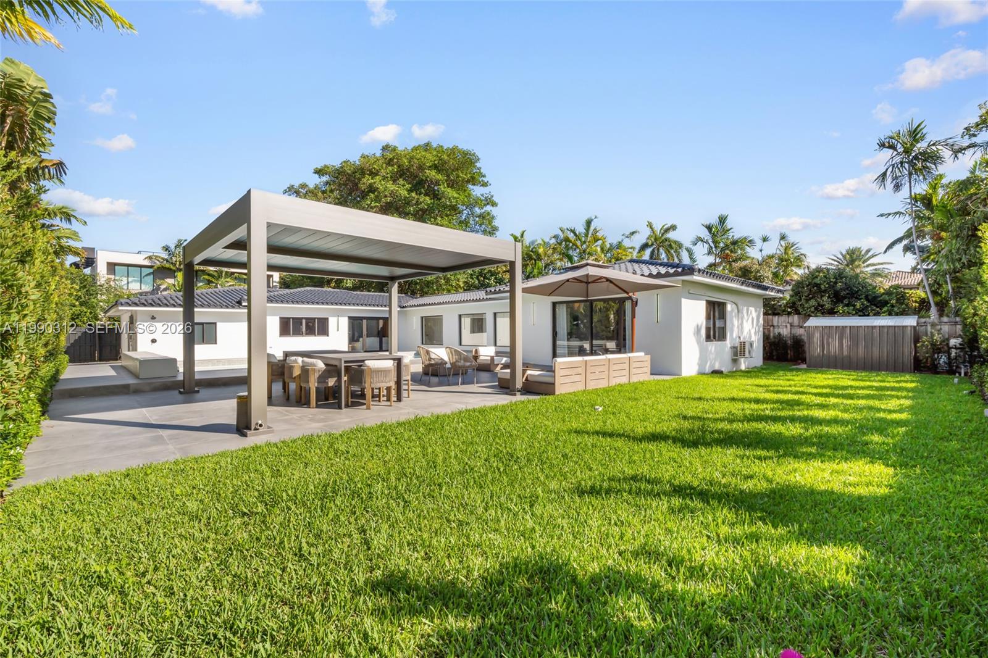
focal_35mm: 16
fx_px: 439
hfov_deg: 96.7
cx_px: 494
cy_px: 329
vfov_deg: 73.7
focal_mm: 16
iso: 250
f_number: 16
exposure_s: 1/125
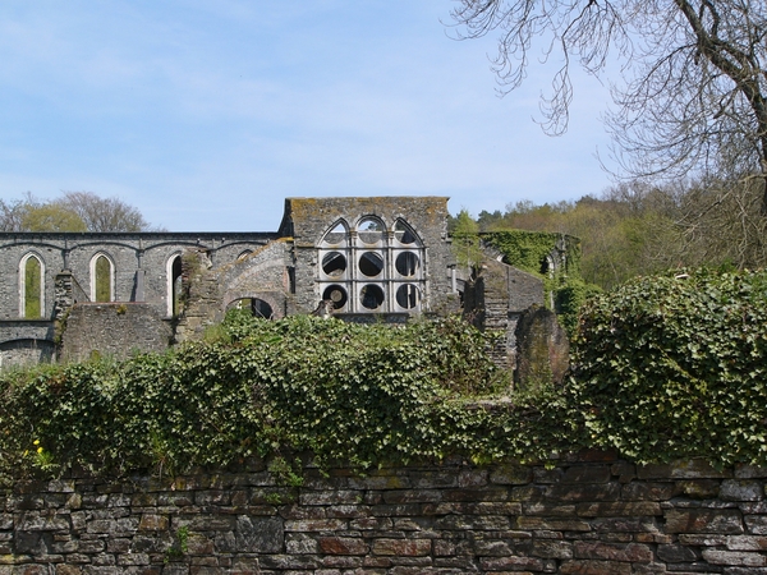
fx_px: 1440
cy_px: 288
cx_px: 384
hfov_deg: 29.8
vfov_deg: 22.6
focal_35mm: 65
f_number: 4.6
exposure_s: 1/500
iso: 50
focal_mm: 10.7
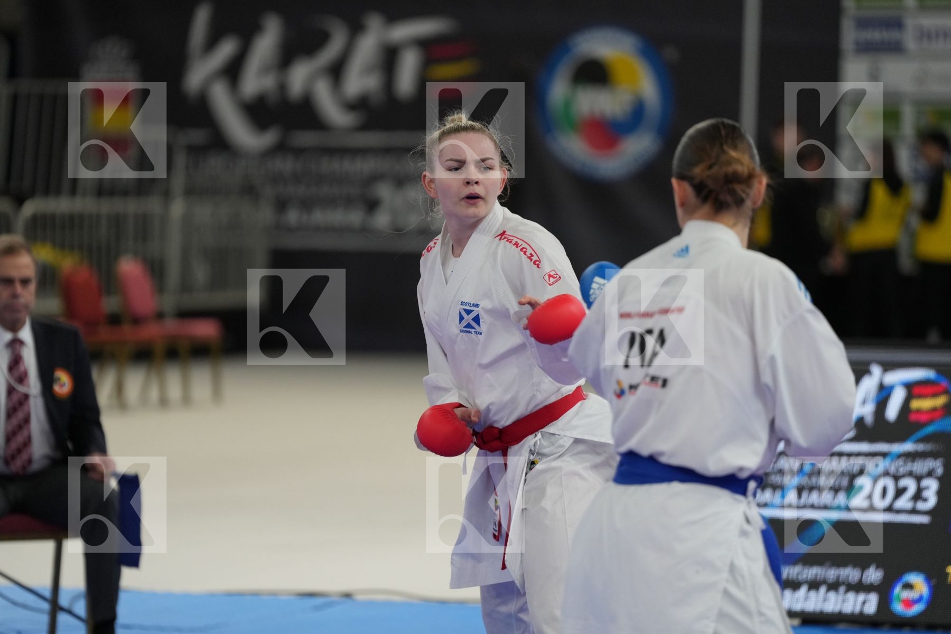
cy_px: 317
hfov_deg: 10.3
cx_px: 476
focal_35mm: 200
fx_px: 5283
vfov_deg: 6.9
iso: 2000
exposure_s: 1/1000
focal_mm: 200
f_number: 2.8
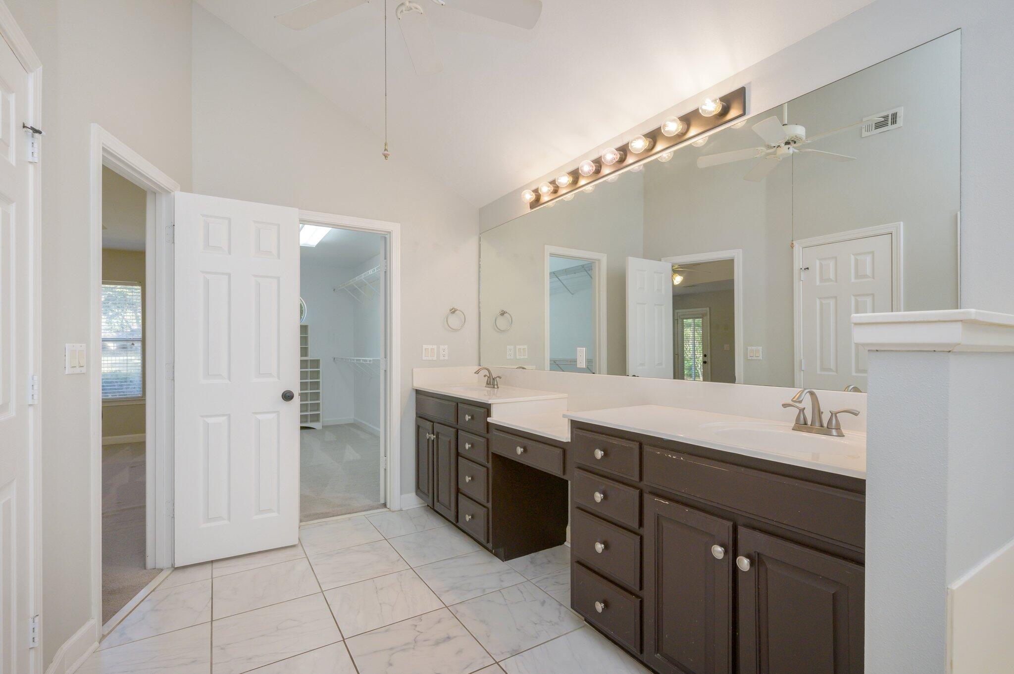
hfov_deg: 95.0
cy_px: 337
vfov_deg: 72.0
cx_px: 507
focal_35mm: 16
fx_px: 464
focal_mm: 16.5
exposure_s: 1/60
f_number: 9
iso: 320
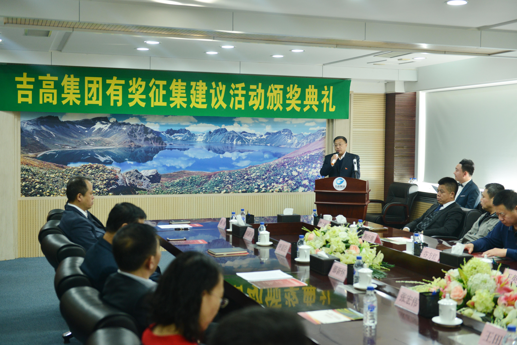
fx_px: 690
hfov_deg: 41.1
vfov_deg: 28.1
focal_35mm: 48
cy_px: 172
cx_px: 258
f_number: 3.2
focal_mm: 48
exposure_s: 1/100
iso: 1000
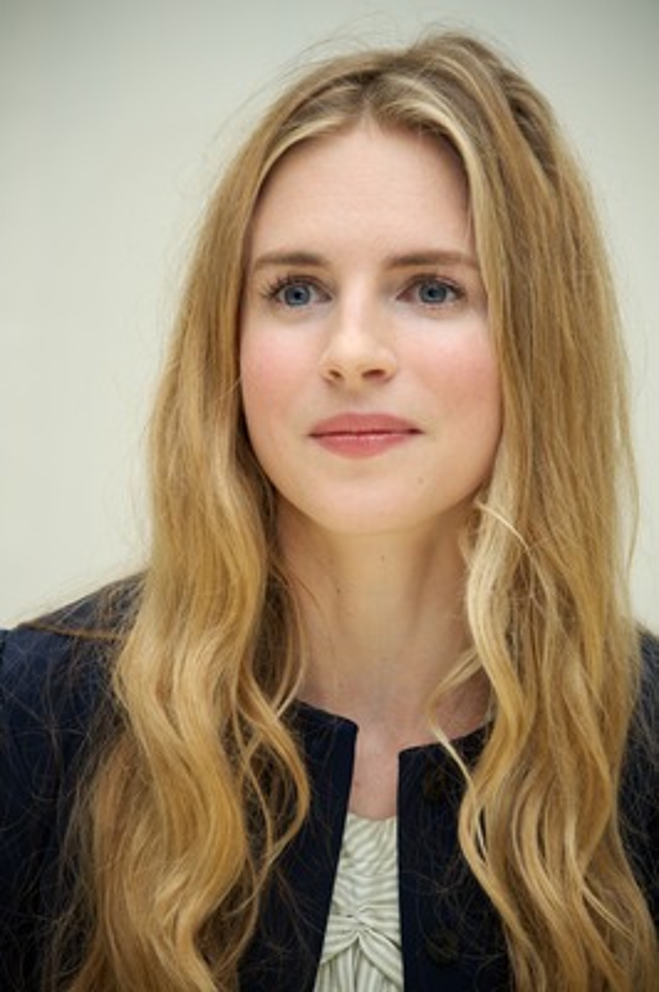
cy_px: 496
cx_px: 330
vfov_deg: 9.0
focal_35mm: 230
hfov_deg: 6.0
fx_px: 6326
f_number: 5.6
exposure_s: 1/60
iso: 640
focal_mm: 230
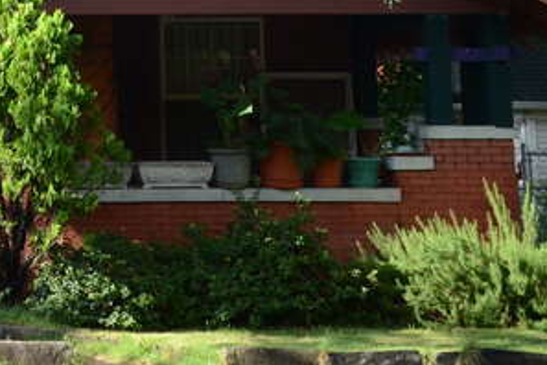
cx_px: -123
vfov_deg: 9.5
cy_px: -116
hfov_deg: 14.0
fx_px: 2148
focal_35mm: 141
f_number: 5.6
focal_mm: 35
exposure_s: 1/1000
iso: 800
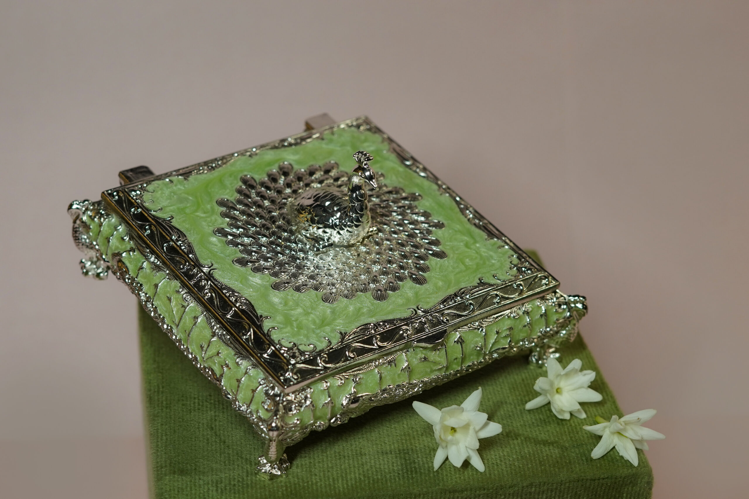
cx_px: 374
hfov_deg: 27.0
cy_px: 250
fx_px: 1560
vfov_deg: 18.2
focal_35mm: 75
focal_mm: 50
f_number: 4.5
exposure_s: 1/125
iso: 640
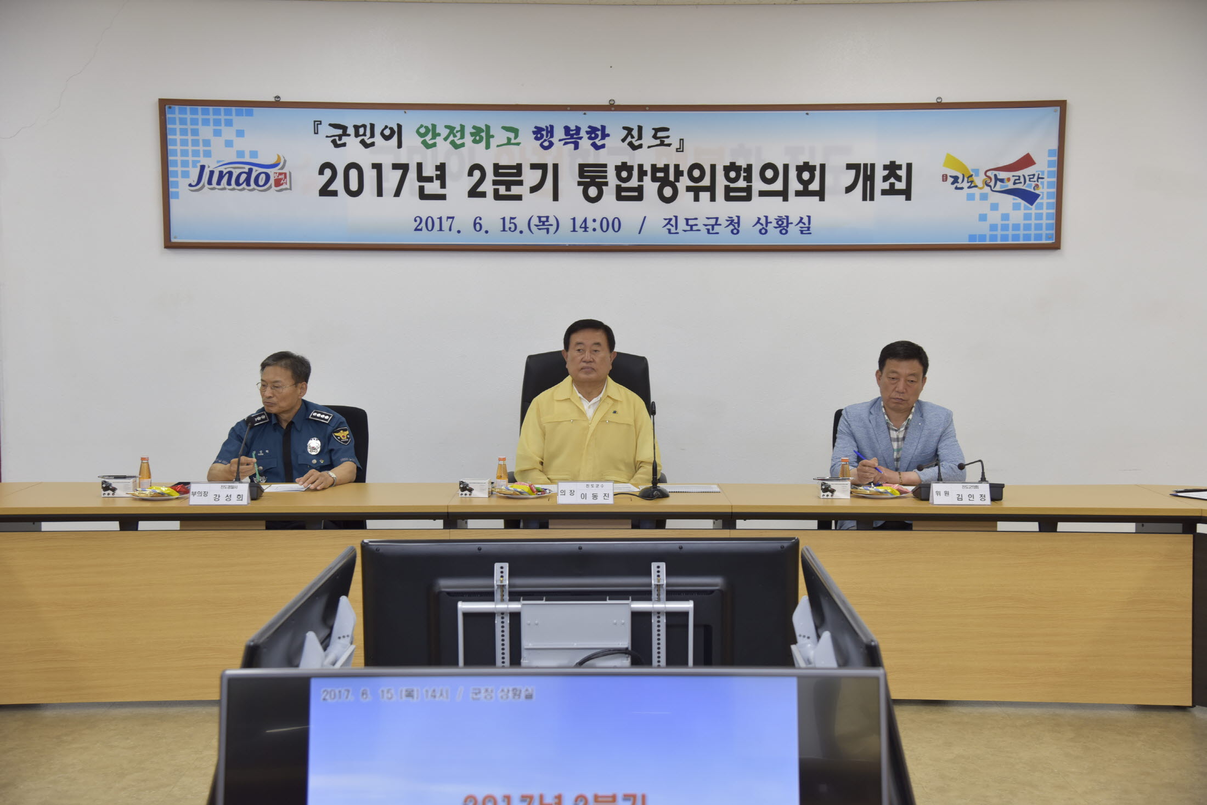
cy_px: 402
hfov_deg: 38.2
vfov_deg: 26.0
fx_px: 1744
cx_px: 604
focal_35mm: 52
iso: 640
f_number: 4.5
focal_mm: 52
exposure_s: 1/125
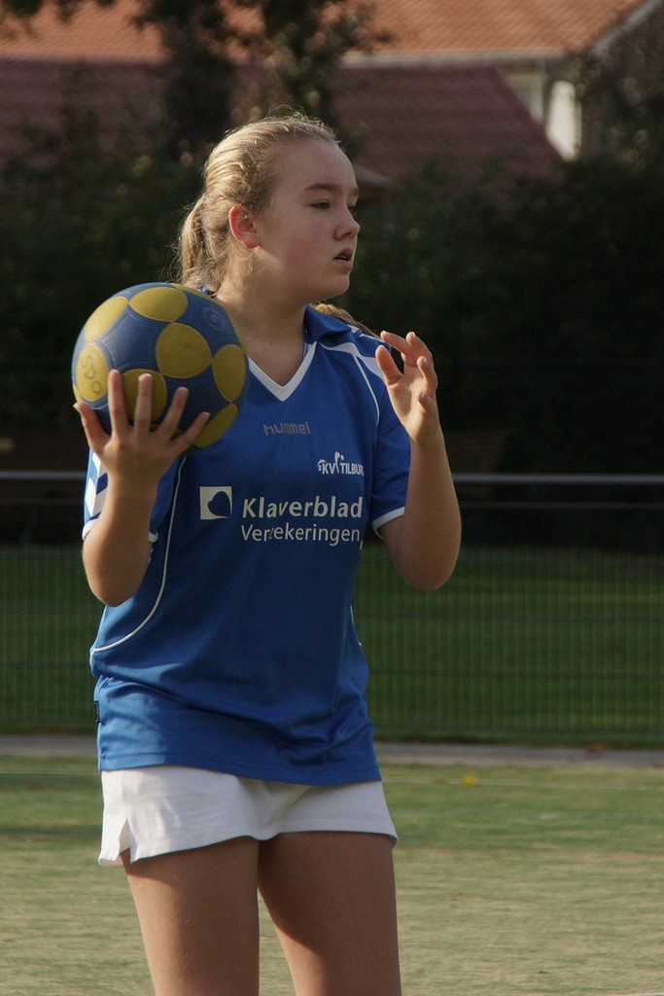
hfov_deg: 6.1
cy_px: 498
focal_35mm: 225
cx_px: 332
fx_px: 6222
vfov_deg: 9.1
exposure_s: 1/500
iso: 200
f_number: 7.1
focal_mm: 150
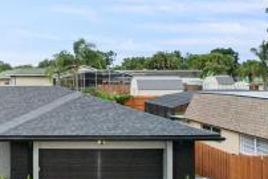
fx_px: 365
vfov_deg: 27.4
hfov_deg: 35.5
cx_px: -13
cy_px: 121
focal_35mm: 49
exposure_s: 1/2500
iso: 110
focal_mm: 8.38
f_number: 2.4
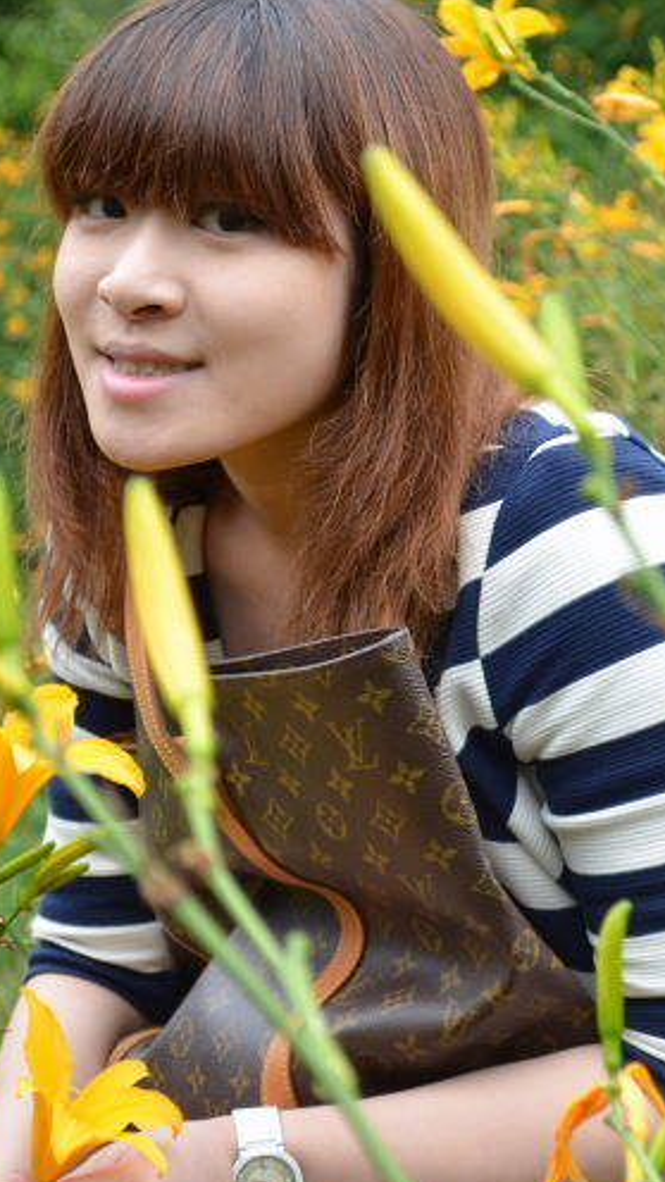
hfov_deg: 9.5
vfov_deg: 16.9
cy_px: 543
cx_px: 578
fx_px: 3981
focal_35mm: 127
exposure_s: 1/80
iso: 200
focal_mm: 48
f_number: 5.6
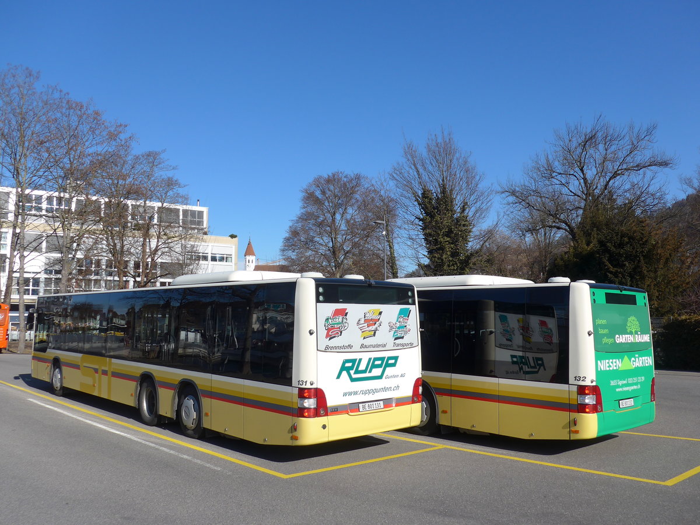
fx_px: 586
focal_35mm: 29
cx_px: 350
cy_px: 262
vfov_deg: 48.2
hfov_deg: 61.7
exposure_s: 1/2000
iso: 80
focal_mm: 6
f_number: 2.8
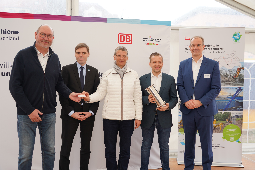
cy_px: 85
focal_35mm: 32
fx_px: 227
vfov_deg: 41.1
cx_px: 128
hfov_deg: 58.7
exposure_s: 1/50
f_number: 4
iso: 100
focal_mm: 32
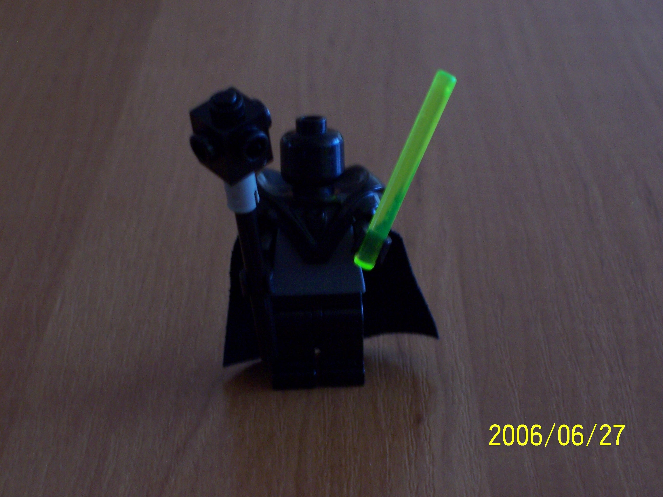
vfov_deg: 14.5
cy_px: 248
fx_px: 1954
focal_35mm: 102
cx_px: 332
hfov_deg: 19.3
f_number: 4.6
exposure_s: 1/8
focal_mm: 16.8
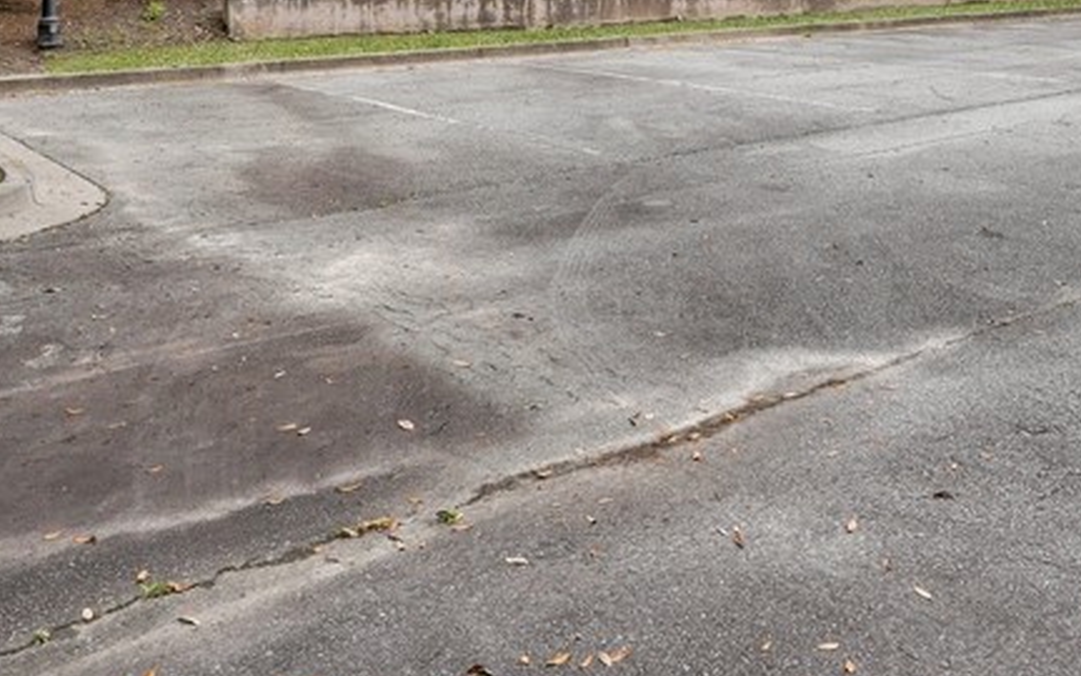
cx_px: 751
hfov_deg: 47.2
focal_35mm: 41
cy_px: -194
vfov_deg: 26.6
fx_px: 1208
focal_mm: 16
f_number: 9
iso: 320
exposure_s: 1/250
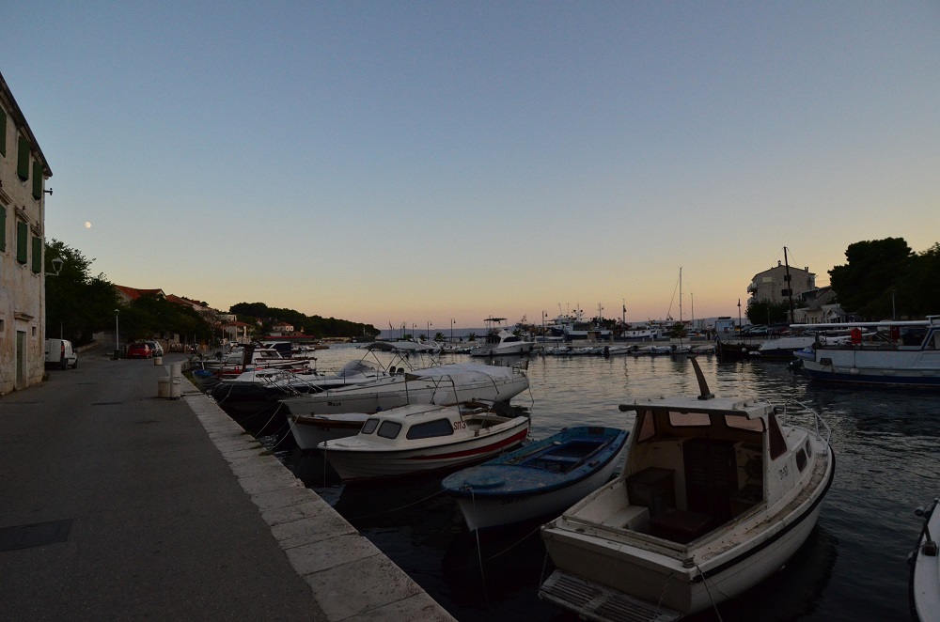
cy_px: 311
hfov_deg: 90.1
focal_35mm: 18
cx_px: 470
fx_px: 469
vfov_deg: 67.1
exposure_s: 1/2000
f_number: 5.6
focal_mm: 12
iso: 2000
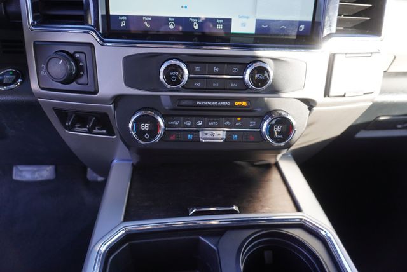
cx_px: 204
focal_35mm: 24
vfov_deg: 53.2
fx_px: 272
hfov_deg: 73.7
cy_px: 136
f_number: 4
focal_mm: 16
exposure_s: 1/60
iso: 320
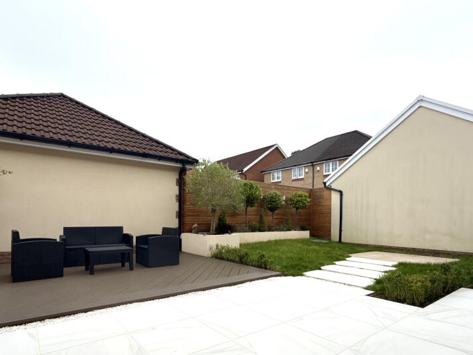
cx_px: 223
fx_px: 273
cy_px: 219
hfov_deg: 81.7
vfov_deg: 65.1
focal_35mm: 20
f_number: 2.2
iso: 50
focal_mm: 2.22
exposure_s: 1/853
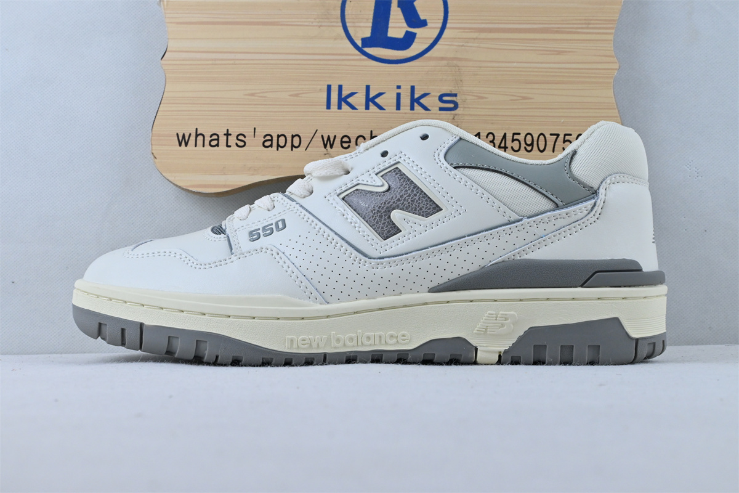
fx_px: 1001
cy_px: 246
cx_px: 370
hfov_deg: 40.5
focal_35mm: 49
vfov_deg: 27.7
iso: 1000
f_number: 10
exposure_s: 1/200
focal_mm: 32.5
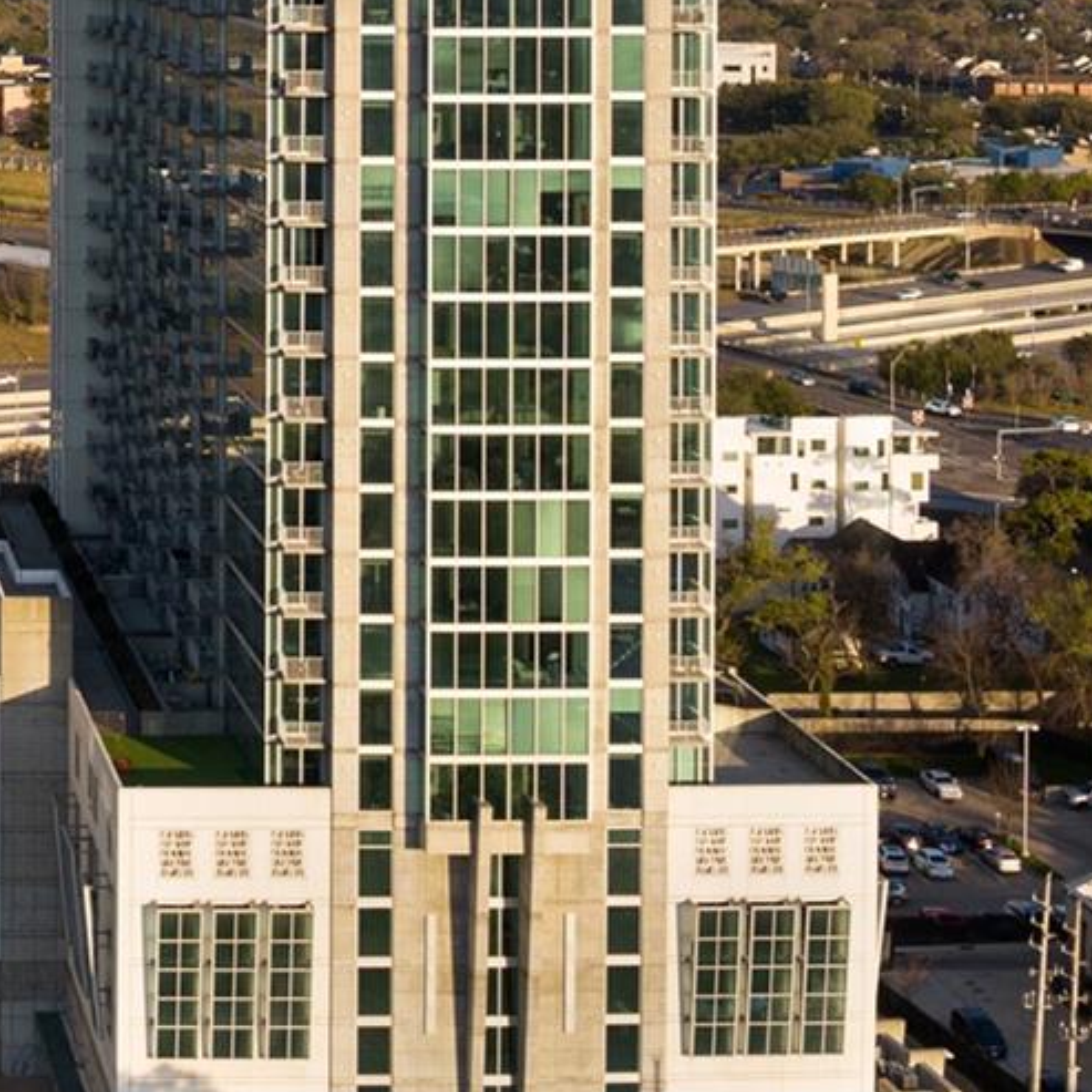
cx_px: -261
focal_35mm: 88
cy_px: -130
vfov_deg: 18.9
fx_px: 3141
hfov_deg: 18.6
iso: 100
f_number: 2.8
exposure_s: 1/100
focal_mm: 12.29
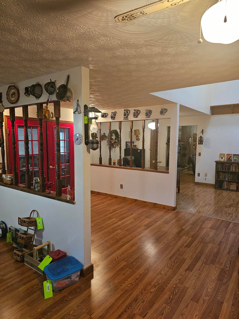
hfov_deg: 58.9
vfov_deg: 73.9
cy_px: 160
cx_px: 120
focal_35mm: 23
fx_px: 212
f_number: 1.7
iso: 640
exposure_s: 1/60
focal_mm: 6.3
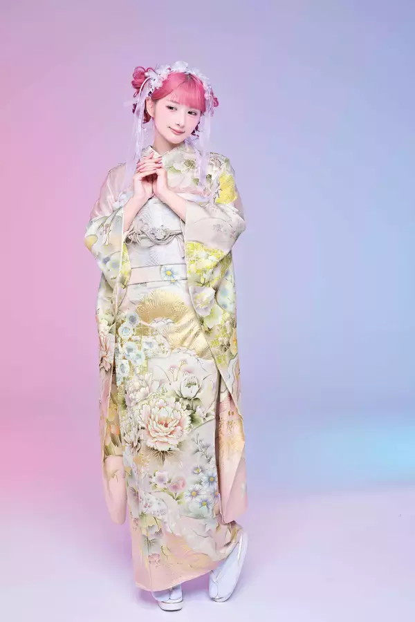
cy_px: 311
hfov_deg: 28.6
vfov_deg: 41.9
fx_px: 813
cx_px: 208
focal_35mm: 47
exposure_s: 1/125
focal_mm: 47
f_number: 9
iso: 200
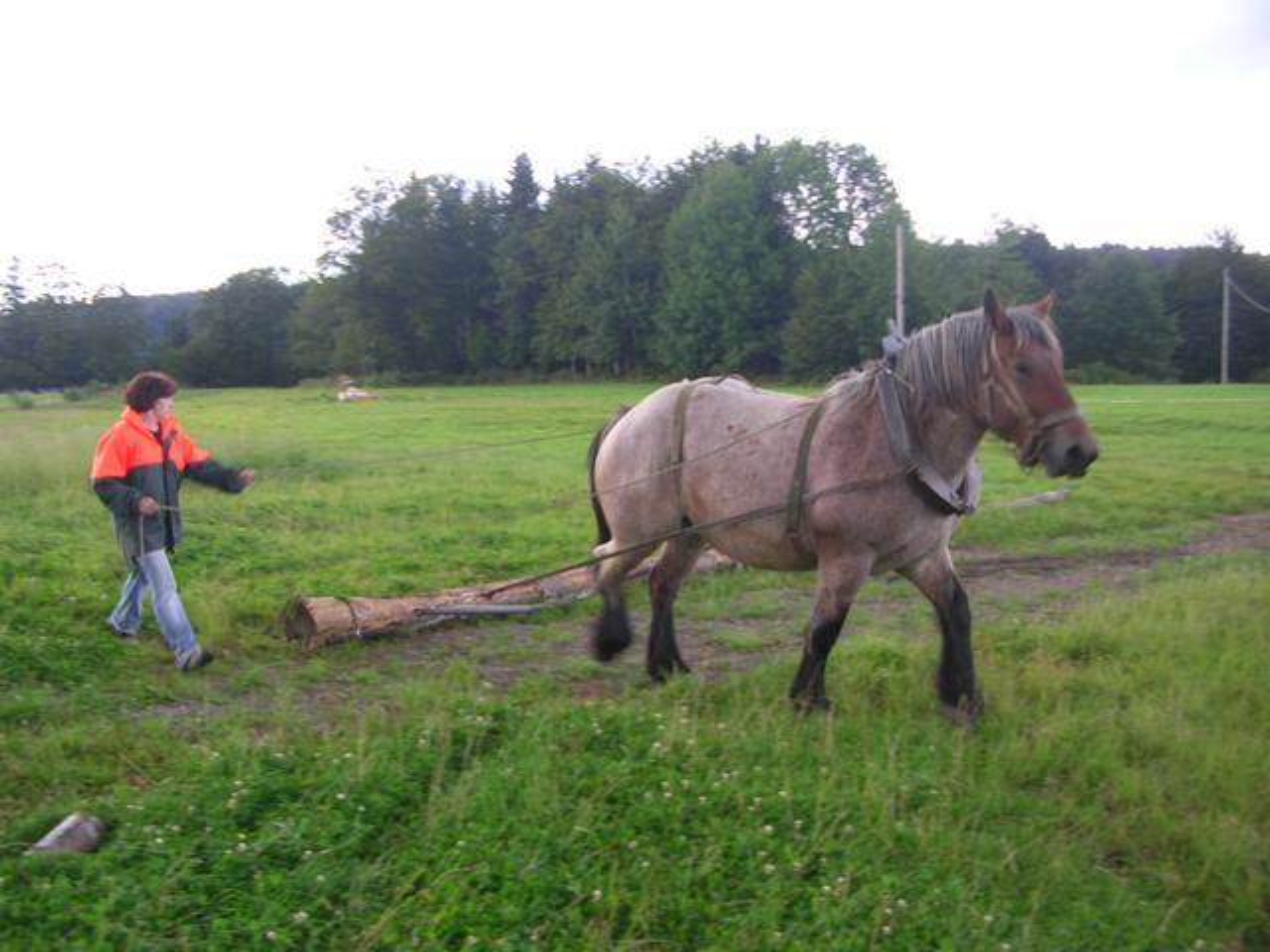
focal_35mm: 35
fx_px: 1284
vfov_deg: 40.7
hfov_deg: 52.6
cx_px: 635
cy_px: 476
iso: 50
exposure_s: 1/40.5
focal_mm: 5.8
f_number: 2.8
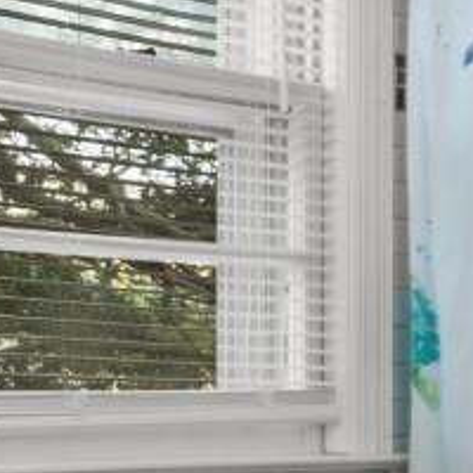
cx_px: -482
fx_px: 1917
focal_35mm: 124
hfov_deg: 12.4
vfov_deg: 14.0
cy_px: 359
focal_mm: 12
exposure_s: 1/1.25
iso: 100
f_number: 4.8
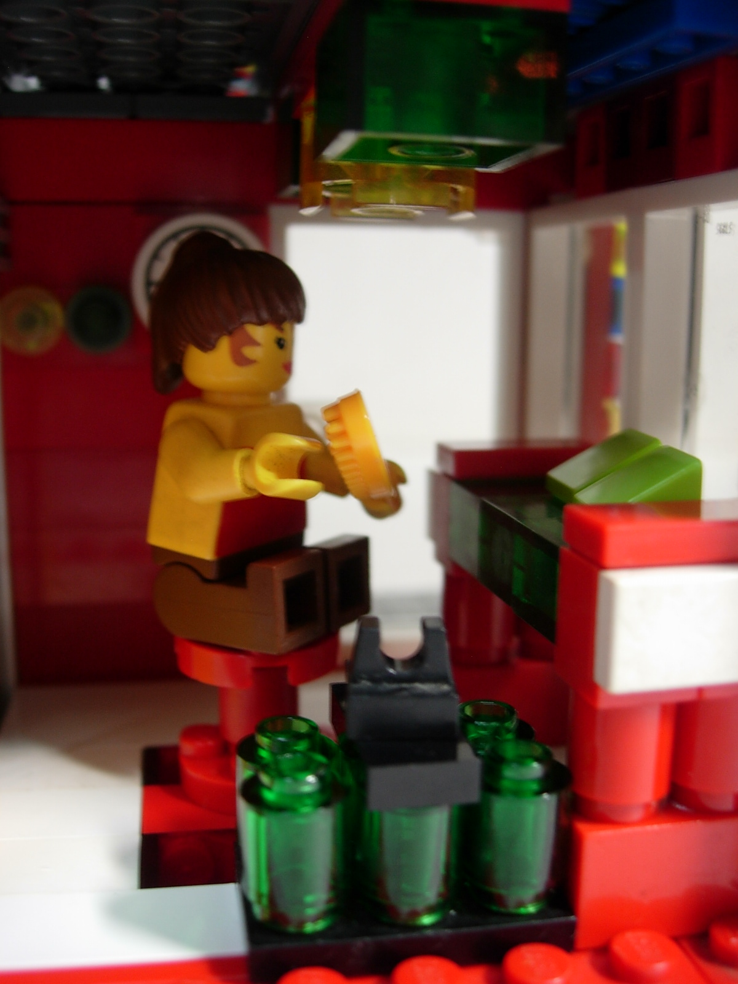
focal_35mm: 38
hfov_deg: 37.7
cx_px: 369
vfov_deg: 49.0
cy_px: 492
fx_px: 1080
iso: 64
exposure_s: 1/8.2
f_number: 2.8
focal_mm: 7.8
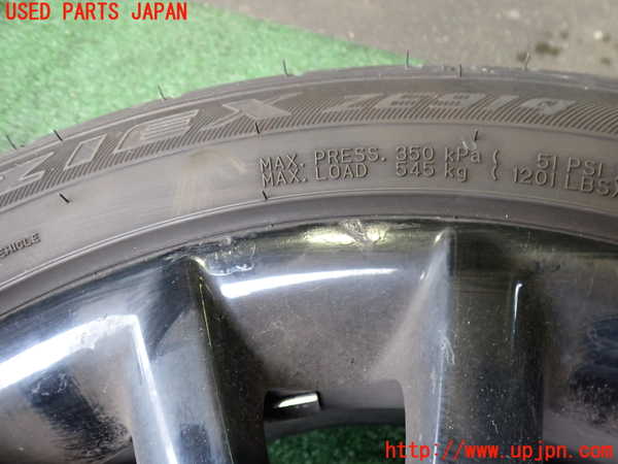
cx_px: 309
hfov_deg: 60.0
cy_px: 232
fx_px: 536
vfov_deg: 46.8
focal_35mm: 30
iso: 500
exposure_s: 1/30
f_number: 2.3
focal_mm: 5.4
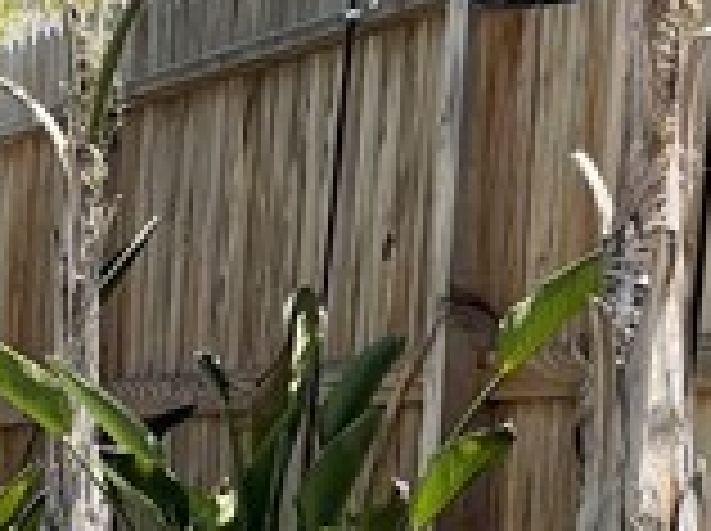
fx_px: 4327
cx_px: -572
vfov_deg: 6.9
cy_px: 909
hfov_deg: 9.0
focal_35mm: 211
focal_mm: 6
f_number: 2
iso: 25
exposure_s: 1/716
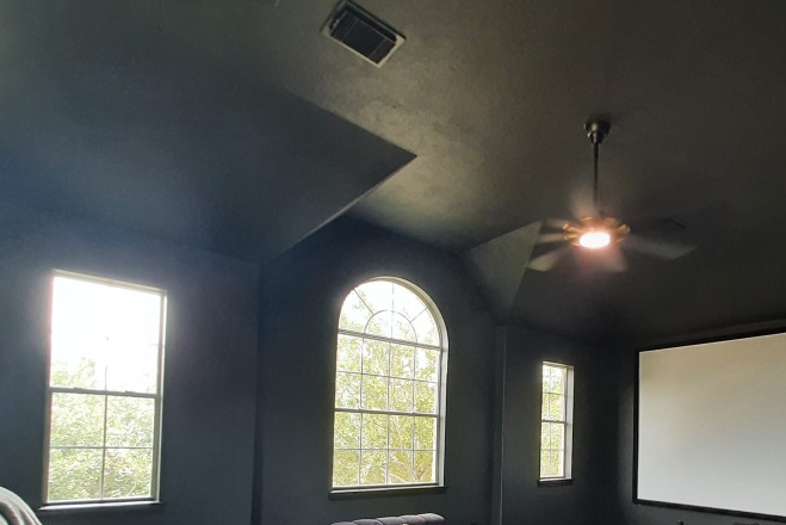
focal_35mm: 21
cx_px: 530
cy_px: 447
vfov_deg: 53.9
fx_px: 459
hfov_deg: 78.3
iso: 125
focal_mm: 1.42
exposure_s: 1/40
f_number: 2.2
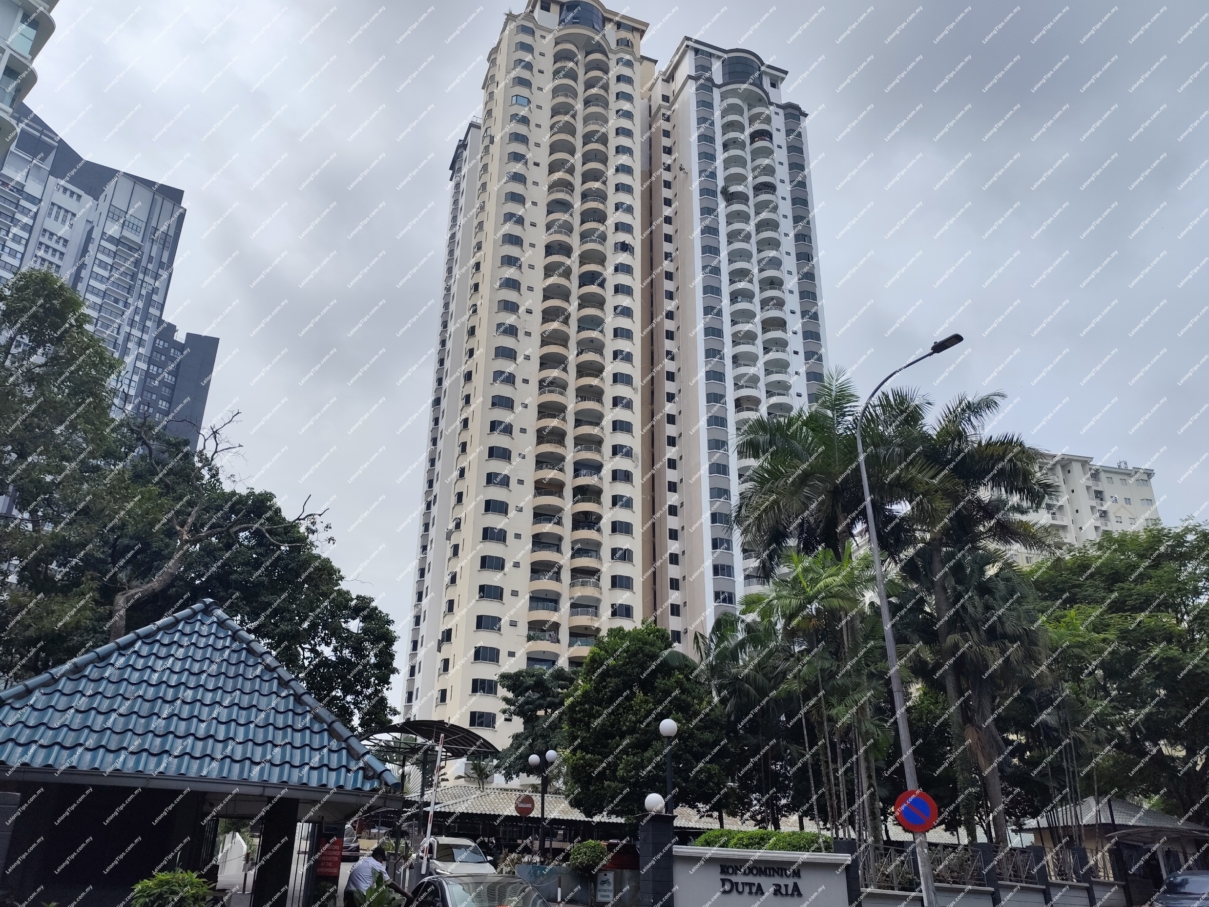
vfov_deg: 58.9
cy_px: 454
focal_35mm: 23
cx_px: 604
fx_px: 803
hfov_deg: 73.9
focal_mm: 6.14
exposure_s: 1/1938
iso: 50
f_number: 1.65
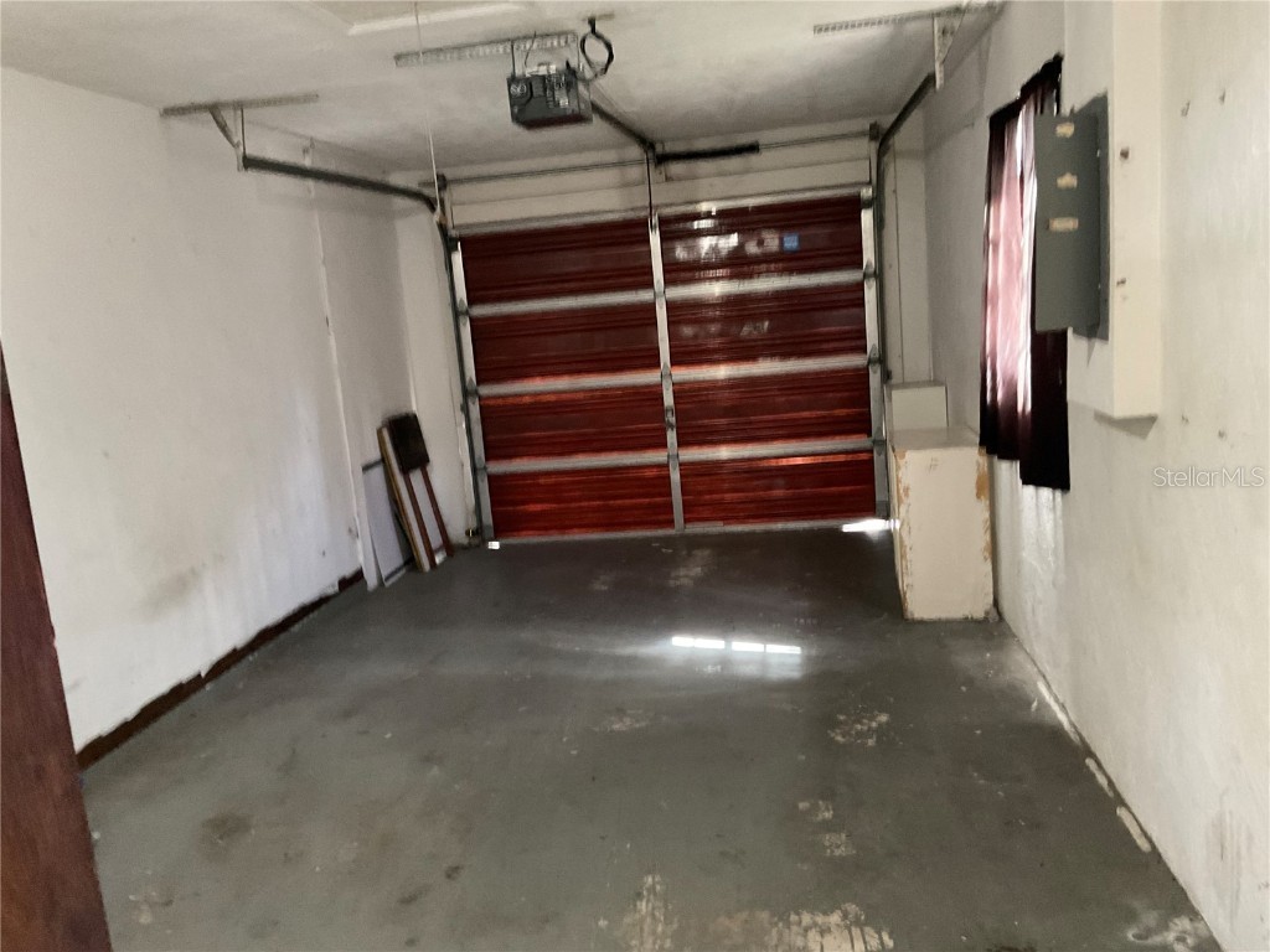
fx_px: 1064
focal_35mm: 29
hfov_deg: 61.7
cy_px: 476
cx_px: 635
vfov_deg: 48.2
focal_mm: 3
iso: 400
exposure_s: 1/30
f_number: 1.8
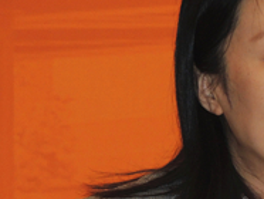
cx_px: 358
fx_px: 3742
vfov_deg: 3.0
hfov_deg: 4.0
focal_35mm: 490
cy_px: 203
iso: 360
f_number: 3.5
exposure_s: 1/100
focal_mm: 32.6
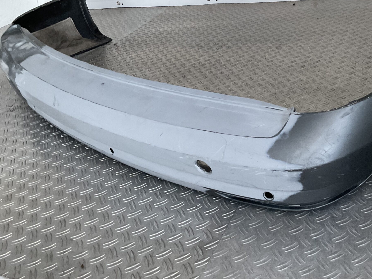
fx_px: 441
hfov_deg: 45.1
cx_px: 245
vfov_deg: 34.9
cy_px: 100
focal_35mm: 41
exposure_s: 1/50
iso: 80
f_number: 1.8
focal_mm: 3
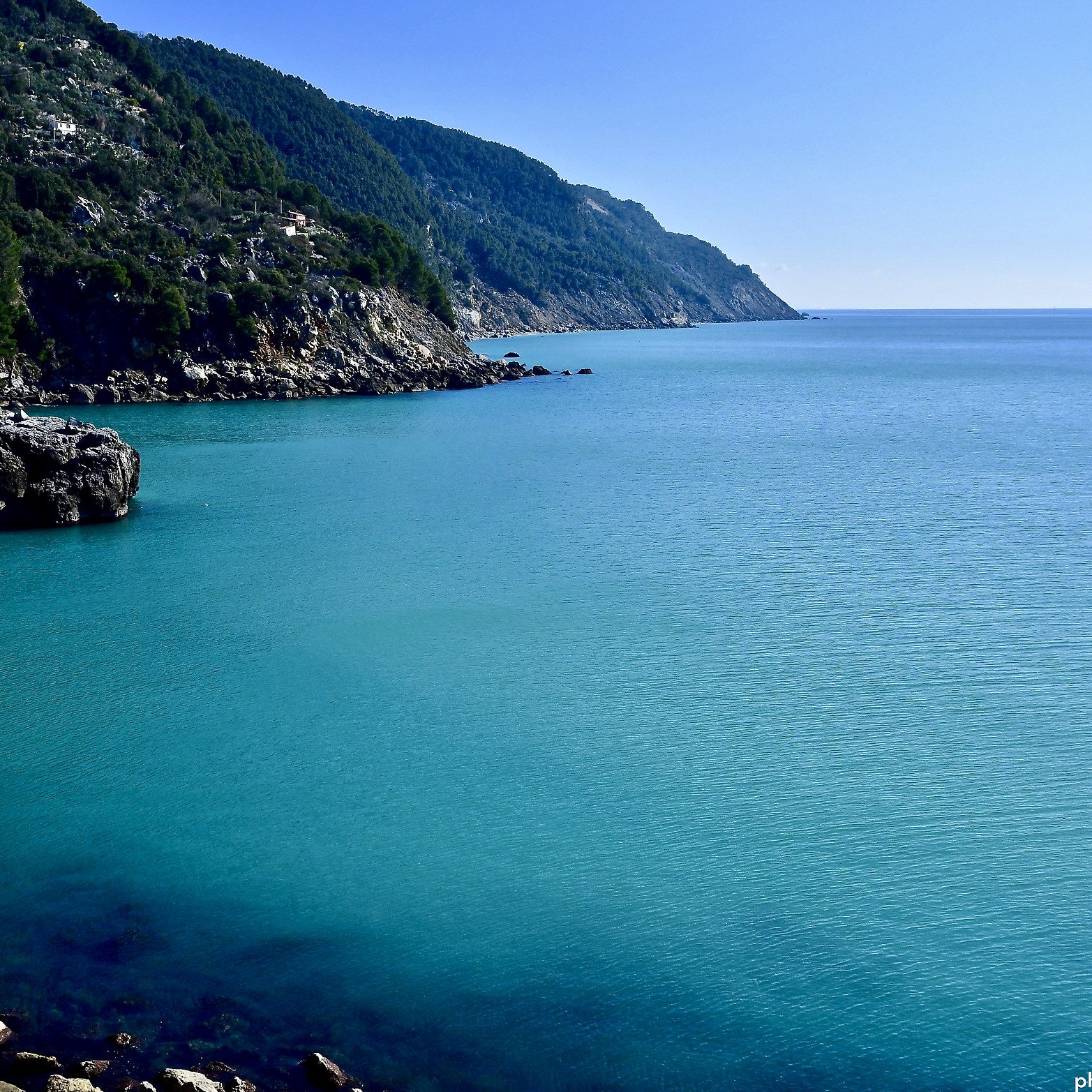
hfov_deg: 39.1
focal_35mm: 43
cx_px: 460
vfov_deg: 39.2
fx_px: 1535
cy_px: 543
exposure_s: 1/1600
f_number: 8
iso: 400
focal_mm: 22
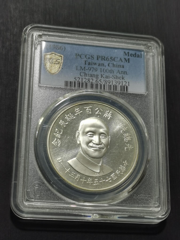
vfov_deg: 28.2
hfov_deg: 21.3
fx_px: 478
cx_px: 90
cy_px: 120
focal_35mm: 69
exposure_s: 1/117
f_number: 1.8
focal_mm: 5.58
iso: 50
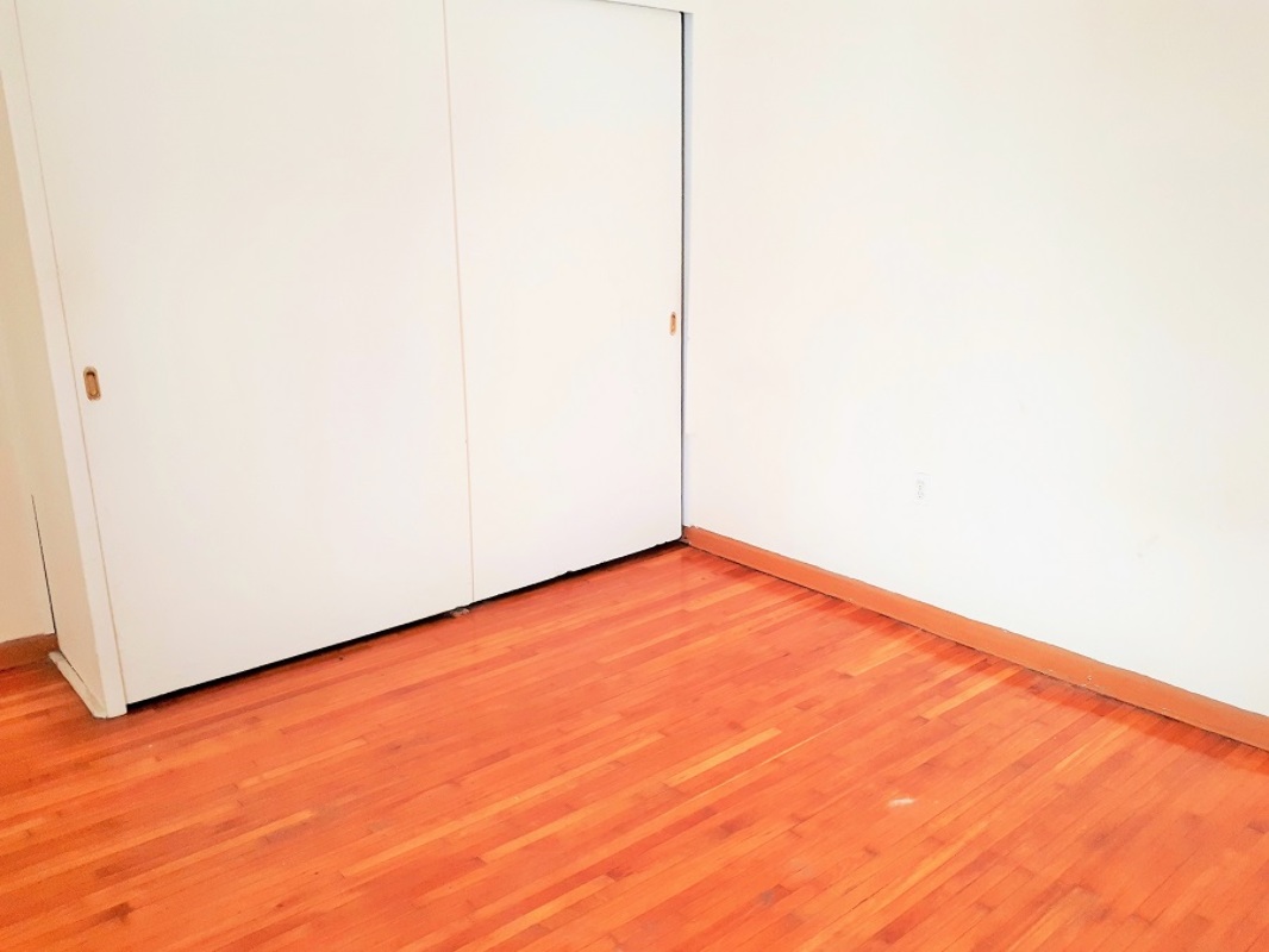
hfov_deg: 65.3
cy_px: 476
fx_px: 990
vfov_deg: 51.4
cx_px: 634
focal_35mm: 27
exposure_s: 1/33
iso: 125
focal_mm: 3.6
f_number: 1.9
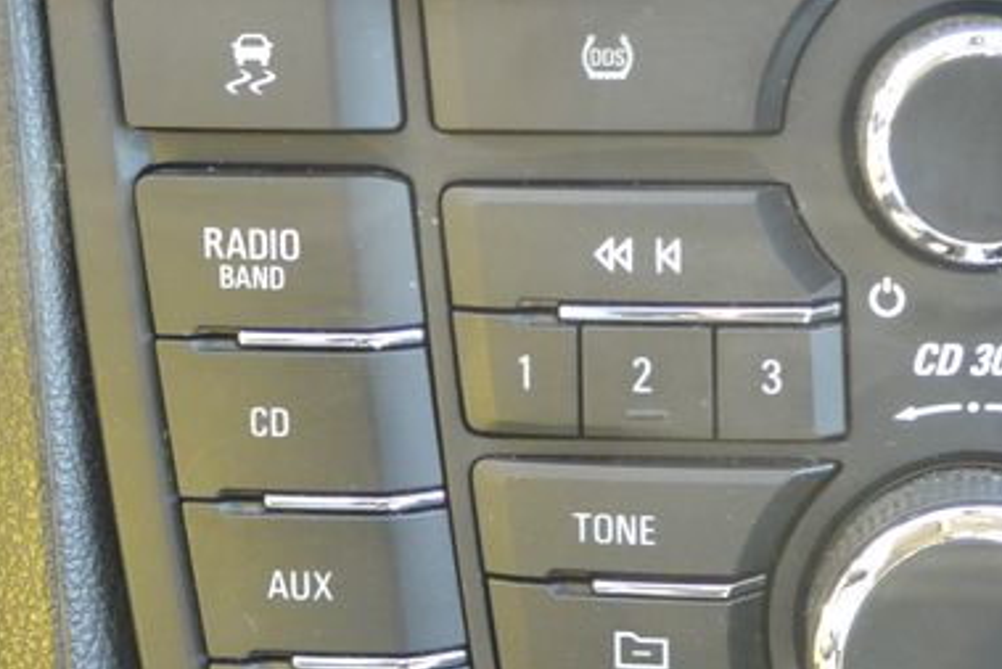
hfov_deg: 26.9
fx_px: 2032
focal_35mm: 73
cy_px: 136
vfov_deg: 18.5
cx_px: 875
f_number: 3.5
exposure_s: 1/60
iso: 400
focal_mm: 10
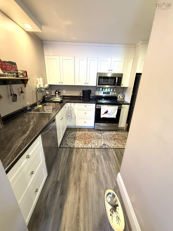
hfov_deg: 85.7
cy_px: 116
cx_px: 86
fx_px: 93
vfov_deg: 102.1
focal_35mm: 14
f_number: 2.2
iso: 320
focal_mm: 2.22
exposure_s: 1/60
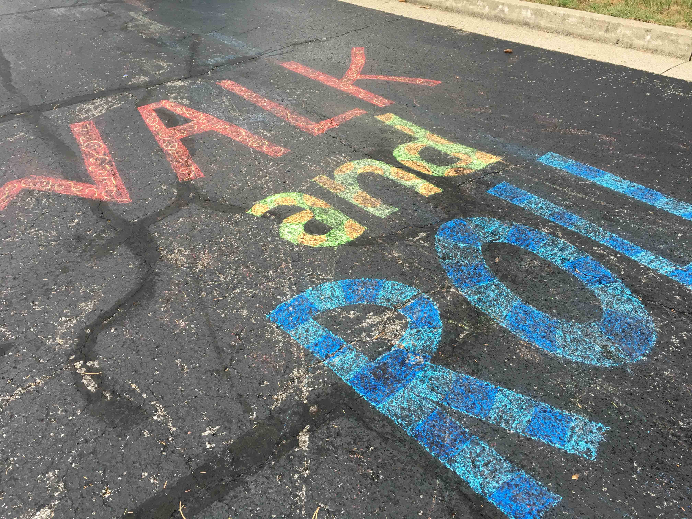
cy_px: 260
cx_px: 346
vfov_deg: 48.2
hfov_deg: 61.7
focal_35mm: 29
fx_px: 580
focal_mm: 4.15
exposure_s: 1/40
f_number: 2.2
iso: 32
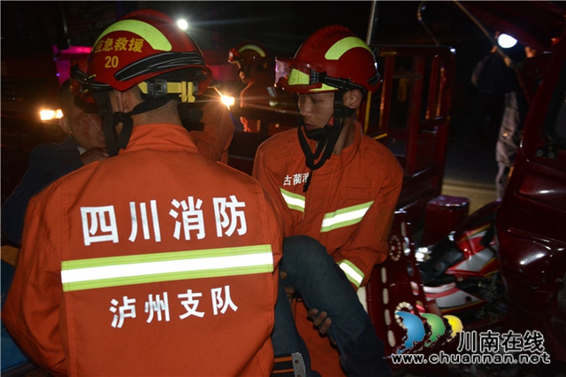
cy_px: 188
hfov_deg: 49.6
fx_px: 613
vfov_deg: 34.2
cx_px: 283
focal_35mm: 39
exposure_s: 1/60
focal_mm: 26
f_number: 4
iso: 2000
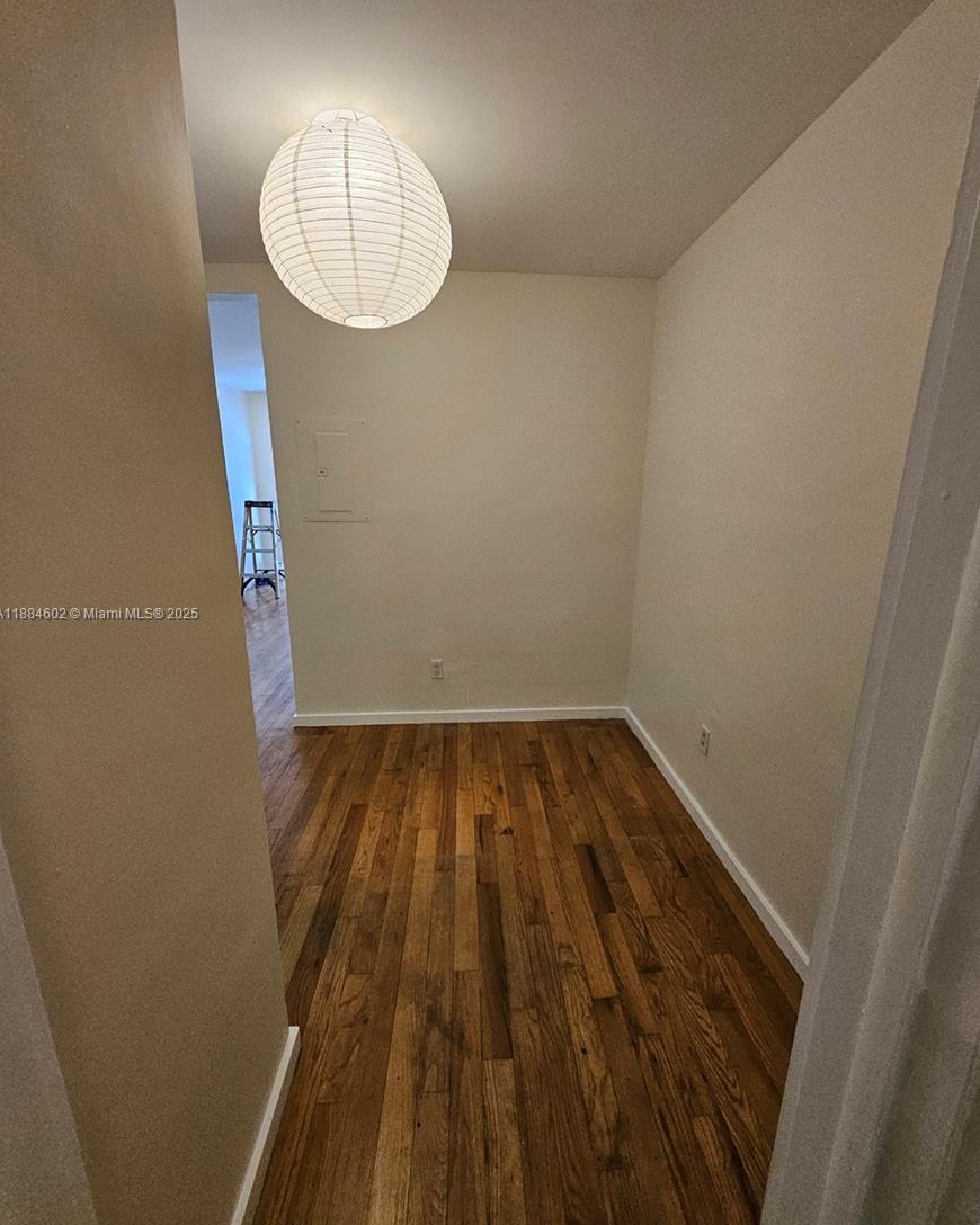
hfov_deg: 88.0
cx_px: 499
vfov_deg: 100.7
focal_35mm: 14
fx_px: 508
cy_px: 615
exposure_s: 1/60
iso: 200
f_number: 2.2
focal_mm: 1.74
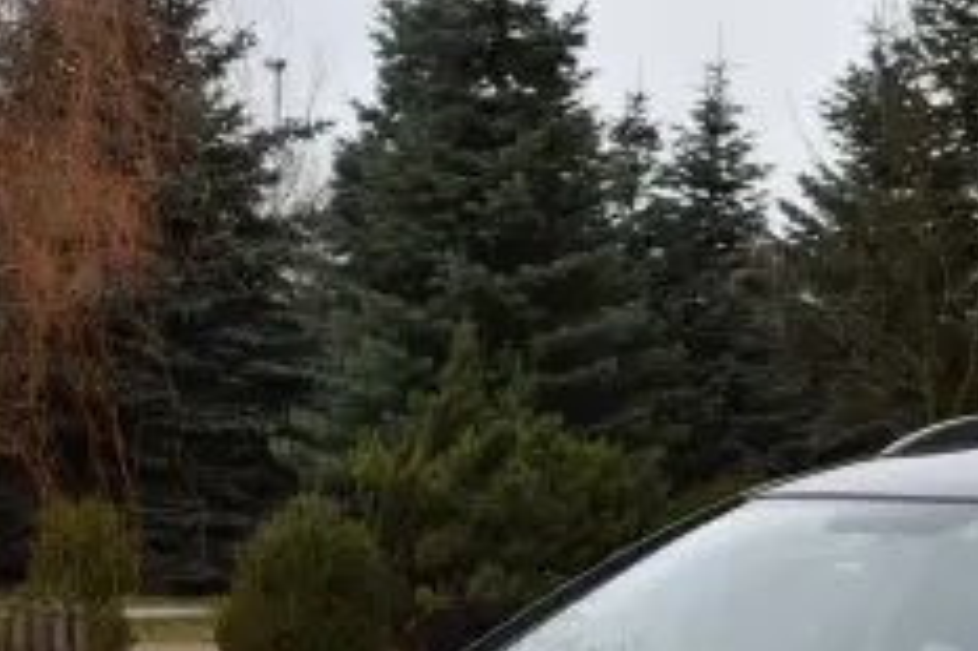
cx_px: 869
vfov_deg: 12.0
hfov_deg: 18.1
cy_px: 817
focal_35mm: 111
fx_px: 3023
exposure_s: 1/160
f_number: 7.1
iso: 400
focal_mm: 27
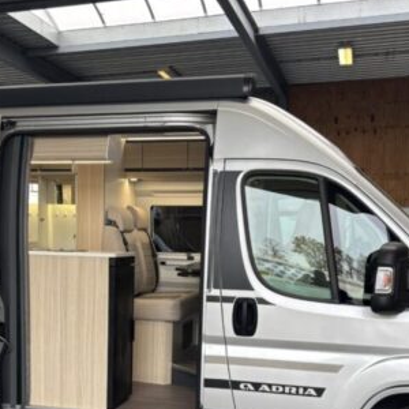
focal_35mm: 49
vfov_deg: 33.8
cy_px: 320
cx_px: 143
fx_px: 655
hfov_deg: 34.4
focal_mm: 5.96
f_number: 1.6
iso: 64
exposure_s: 1/100
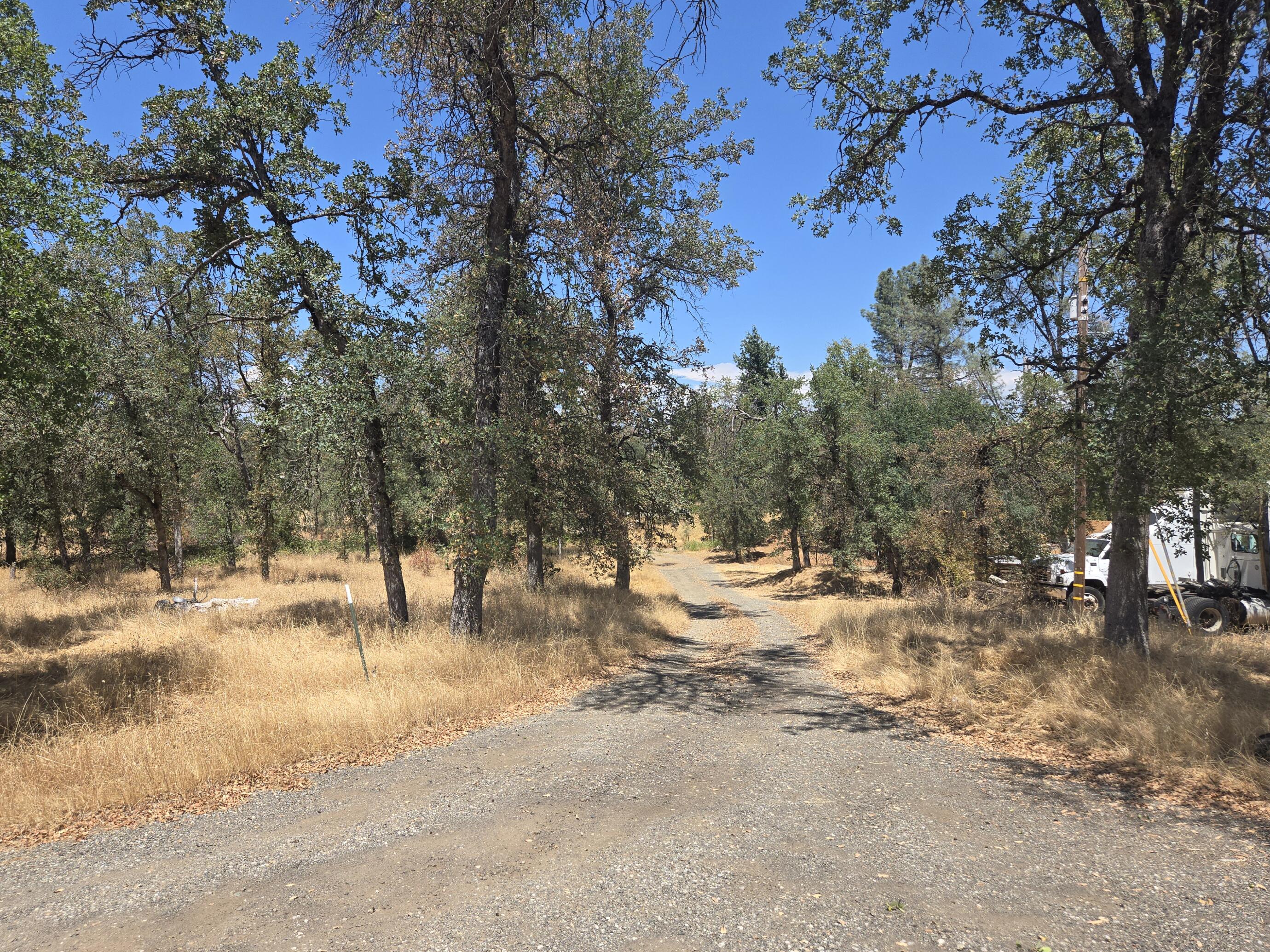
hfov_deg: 69.3
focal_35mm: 25
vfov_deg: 54.9
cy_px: 466
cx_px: 587
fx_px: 917
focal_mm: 5.4
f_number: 1.8
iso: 25
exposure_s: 1/1472
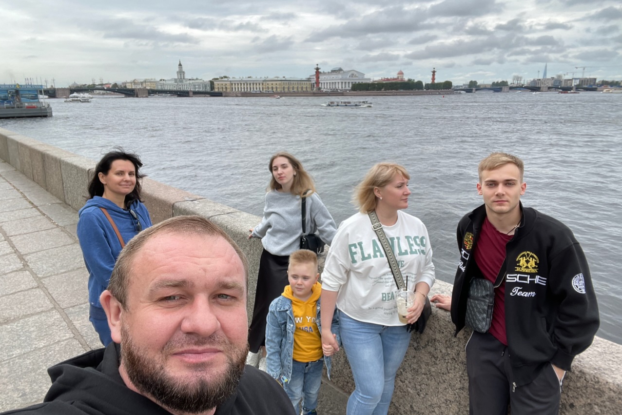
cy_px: 203
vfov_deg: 53.1
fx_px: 415
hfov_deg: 73.7
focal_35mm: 24
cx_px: 311
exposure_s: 1/212
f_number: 2.2
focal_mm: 2.71
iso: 25
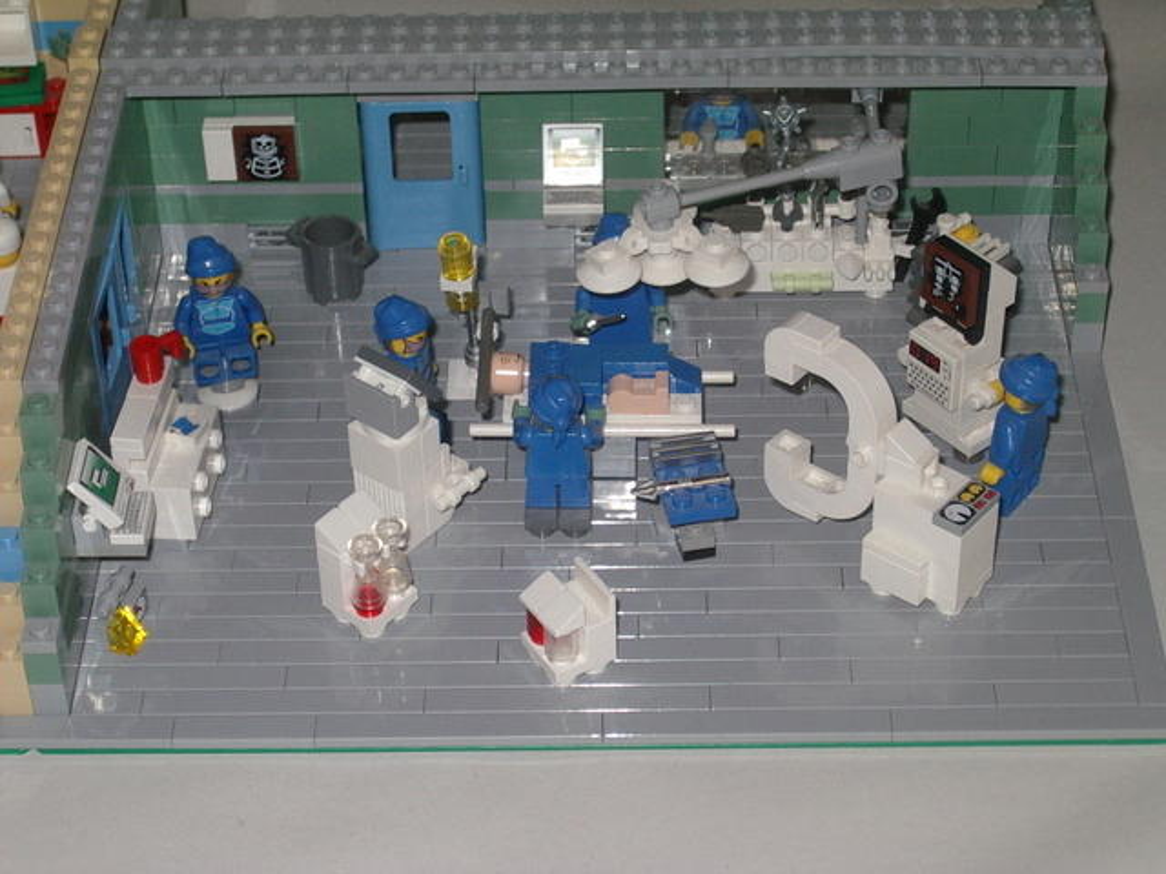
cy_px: 437
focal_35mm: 88
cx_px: 583
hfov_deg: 22.3
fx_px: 2964
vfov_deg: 16.8
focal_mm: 13.3
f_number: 4.2
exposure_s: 1/80
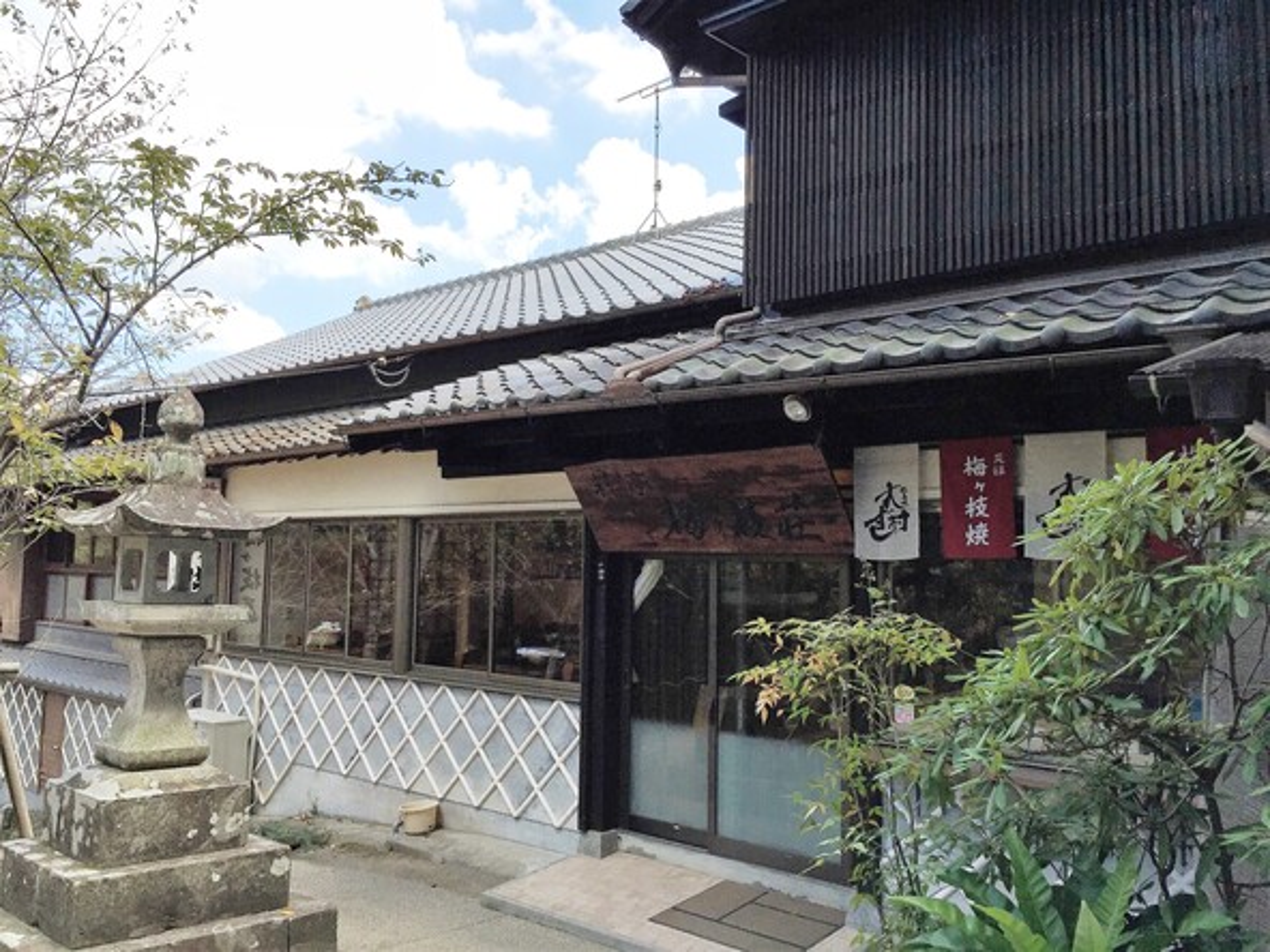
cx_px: 635
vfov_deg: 48.2
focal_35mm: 29
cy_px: 476
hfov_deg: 61.7
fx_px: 1064
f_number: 2.2
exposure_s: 1/719
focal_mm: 4.15
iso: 32
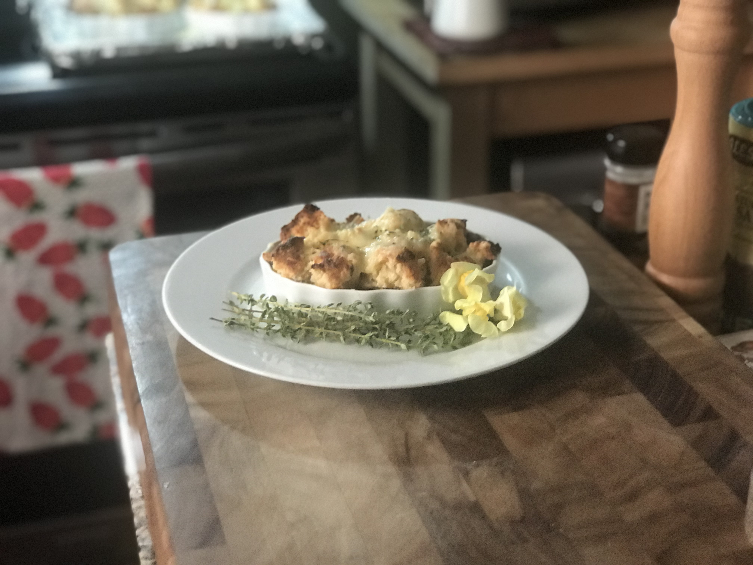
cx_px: 376
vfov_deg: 25.7
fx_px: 1240
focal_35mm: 57
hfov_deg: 33.8
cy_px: 282
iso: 640
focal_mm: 6.6
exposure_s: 1/60
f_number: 2.8
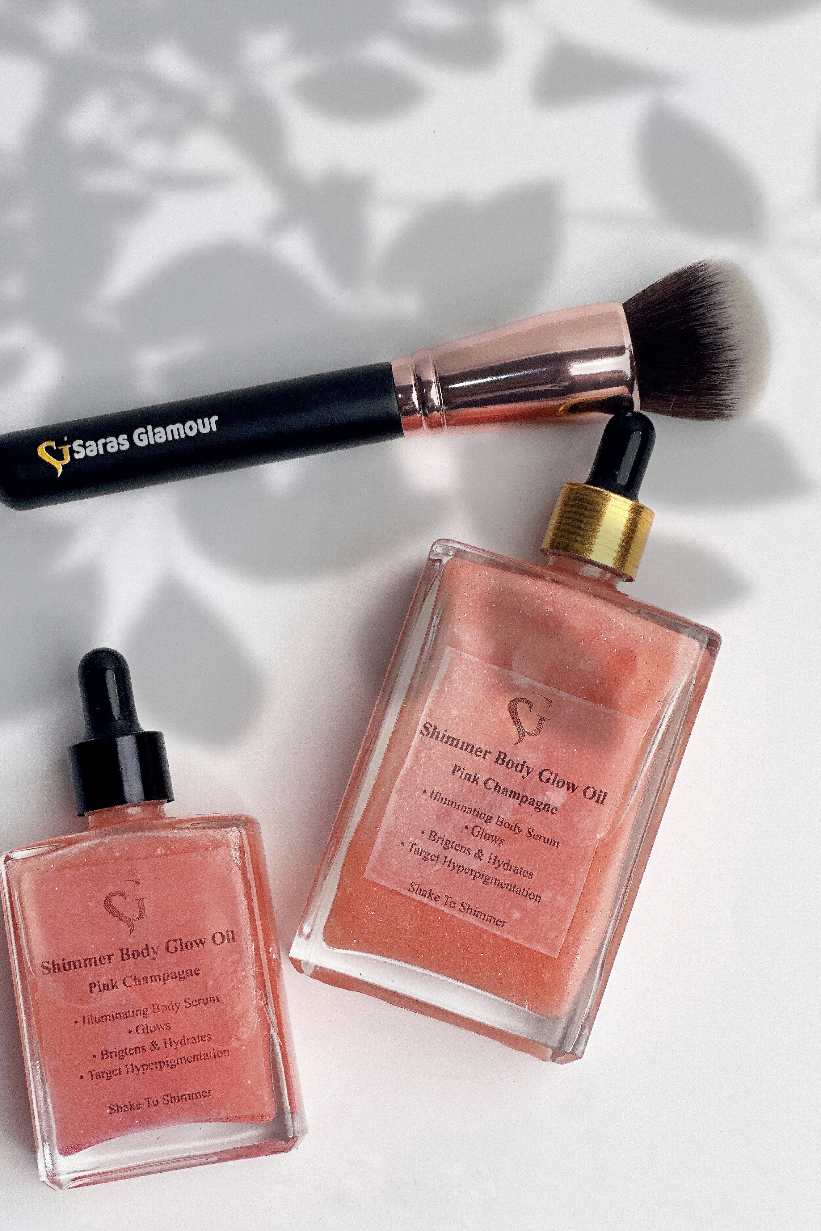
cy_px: 620
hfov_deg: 16.9
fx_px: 2770
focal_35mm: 81
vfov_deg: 25.1
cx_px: 377
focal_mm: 9
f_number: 2.8
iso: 50
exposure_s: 1/100
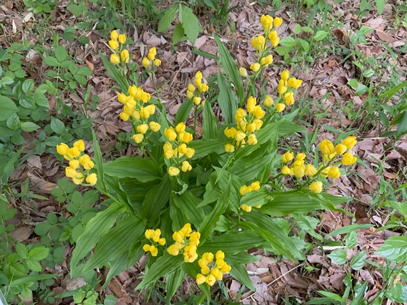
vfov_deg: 48.2
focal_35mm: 29
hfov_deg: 61.7
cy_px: 152
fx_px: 341
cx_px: 204
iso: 160
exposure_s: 1/60
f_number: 1.8
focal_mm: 3
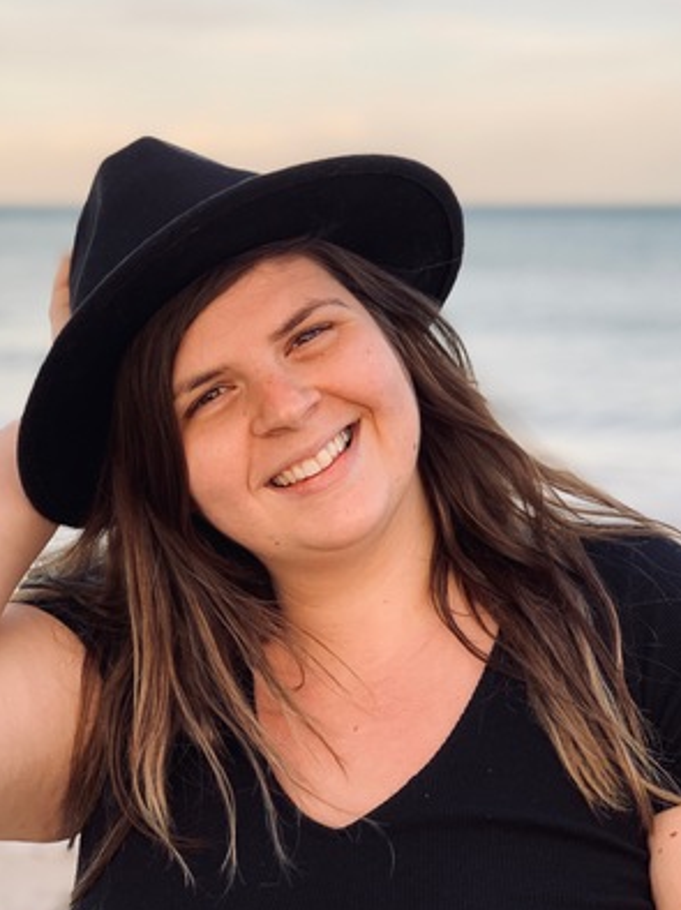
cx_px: 317
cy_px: 406
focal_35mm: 66
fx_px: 1733
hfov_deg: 22.2
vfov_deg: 29.4
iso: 32
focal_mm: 6
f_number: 2.4
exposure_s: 1/122
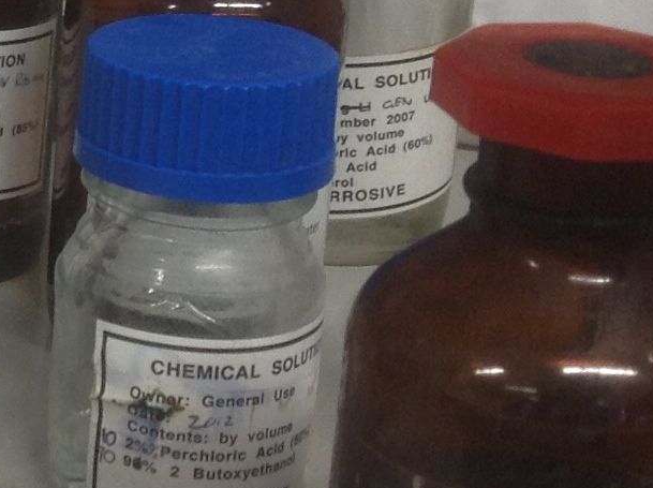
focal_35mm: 149
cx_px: -457
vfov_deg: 9.9
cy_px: 92
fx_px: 2807
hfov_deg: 12.3
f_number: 2.4
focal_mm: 4.28
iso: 64
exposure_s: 1/17
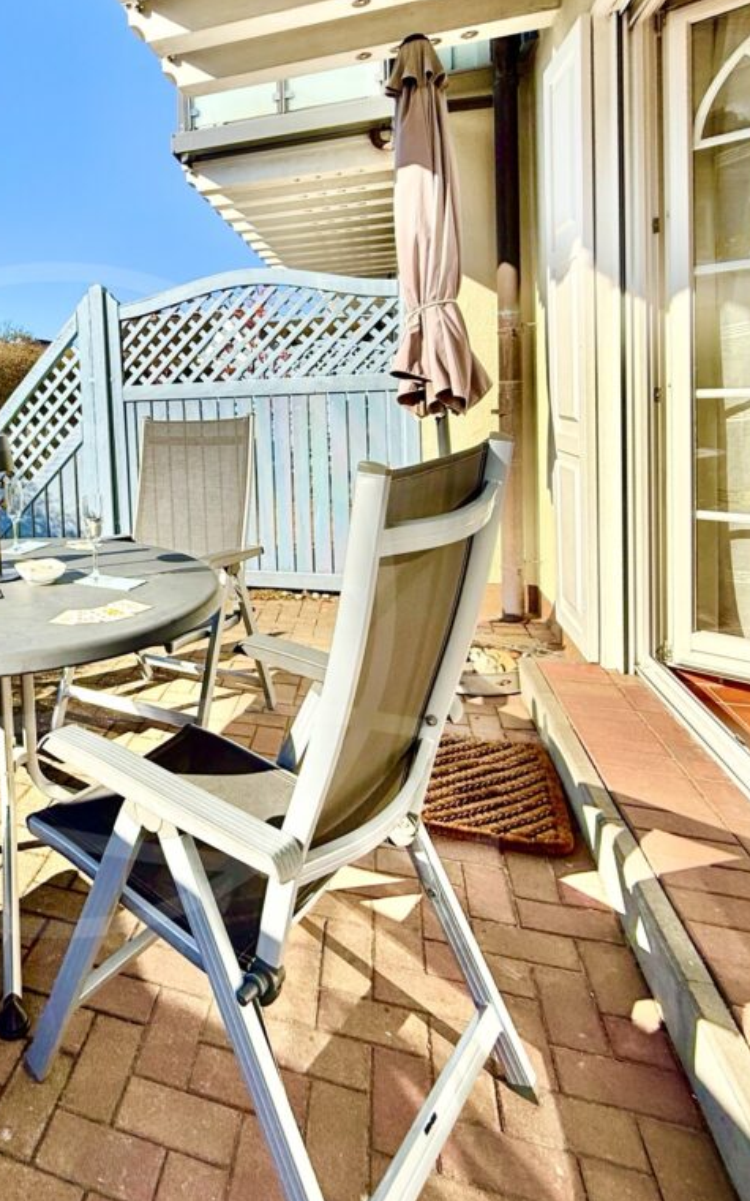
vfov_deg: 85.1
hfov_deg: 52.8
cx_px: 82
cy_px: 600
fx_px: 654
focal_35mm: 20
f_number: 2.2
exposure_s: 1/1745
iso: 50
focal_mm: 2.22
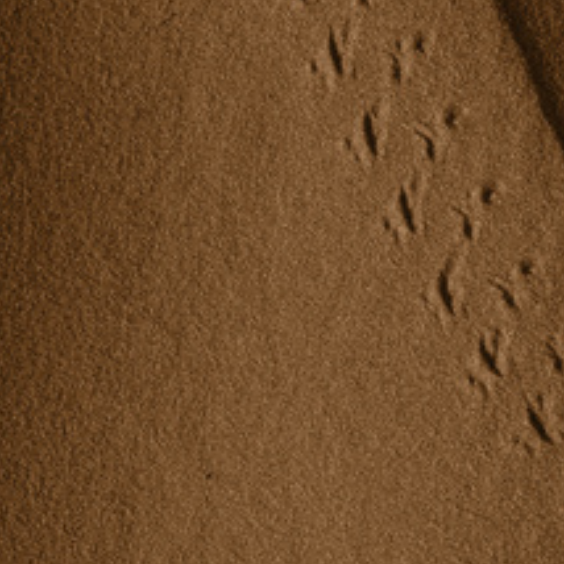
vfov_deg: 8.0
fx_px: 4018
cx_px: 760
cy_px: 556
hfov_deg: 7.9
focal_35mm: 218
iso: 100
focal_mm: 55
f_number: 6.3
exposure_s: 1/320
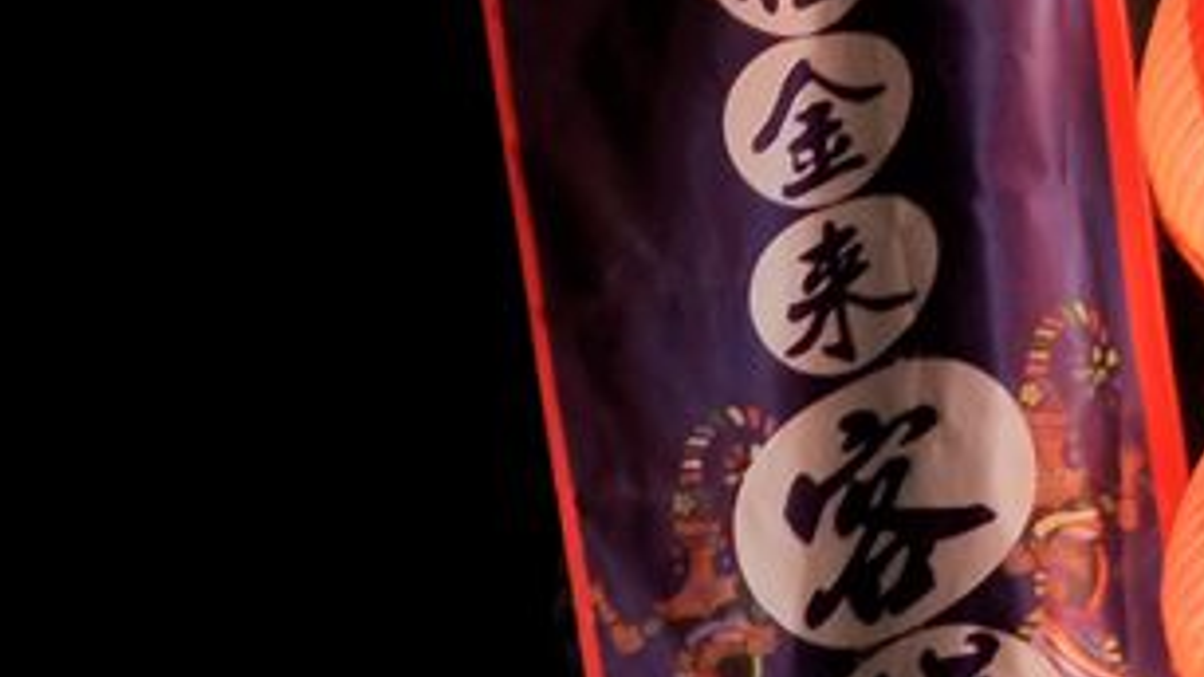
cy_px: 1673
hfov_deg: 21.9
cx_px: 187
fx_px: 3064
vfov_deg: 10.6
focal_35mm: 96
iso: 310
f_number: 1.8
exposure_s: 1/50
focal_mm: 3.95
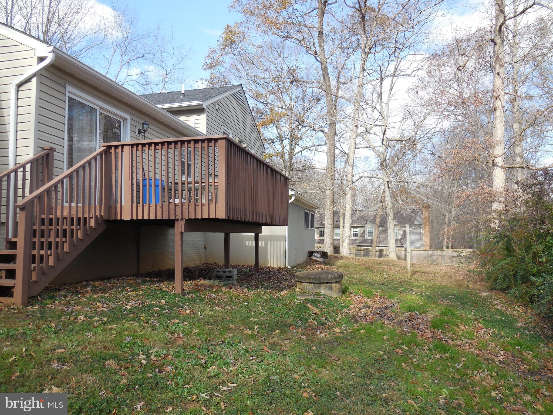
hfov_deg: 69.4
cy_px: 208
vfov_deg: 54.9
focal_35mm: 25
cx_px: 276
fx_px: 399
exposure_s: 1/500
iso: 125
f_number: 3.1
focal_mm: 4.5
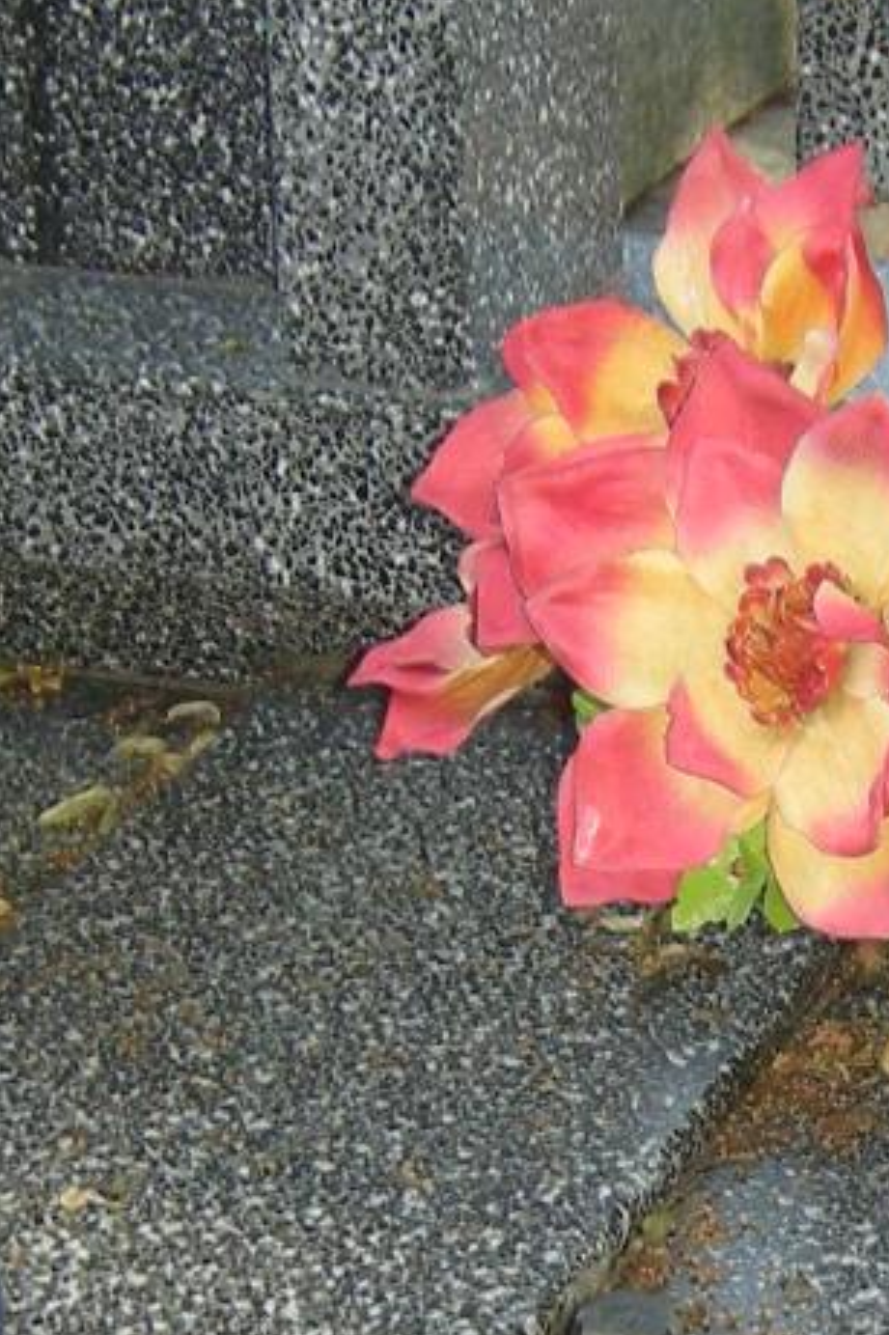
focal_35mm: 136
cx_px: 854
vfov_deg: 15.0
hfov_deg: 10.0
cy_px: 979
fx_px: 5041
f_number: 2.9
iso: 76
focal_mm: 5.3
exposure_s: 1/54.4
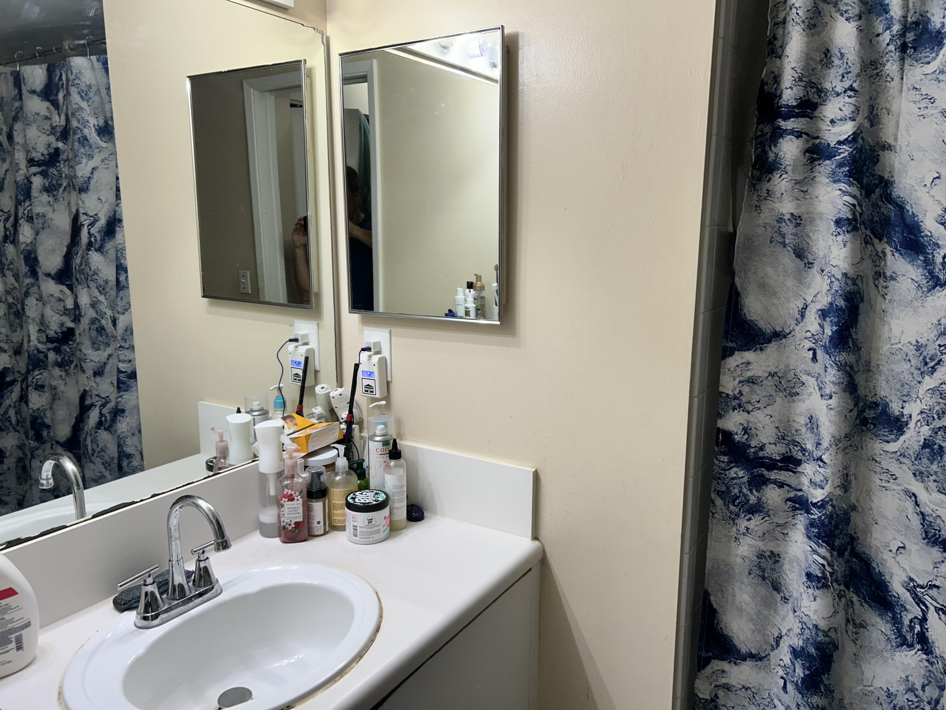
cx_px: 473
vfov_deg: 53.1
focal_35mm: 26
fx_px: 711
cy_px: 355
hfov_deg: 67.3
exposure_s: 1/120
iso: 64
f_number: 1.5
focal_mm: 5.7
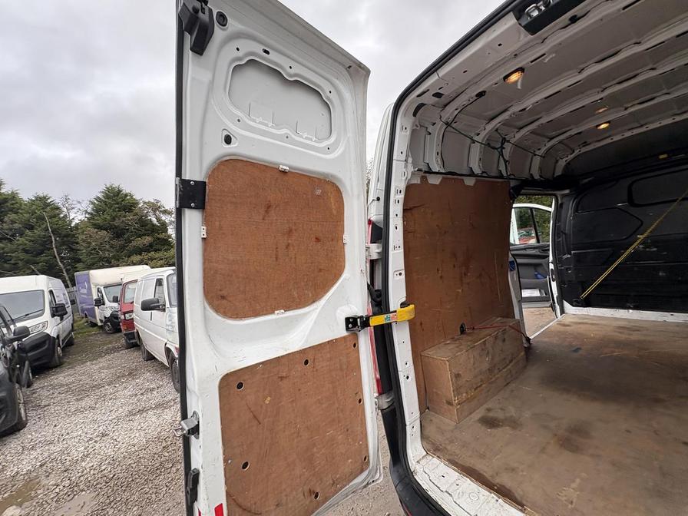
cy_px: 258
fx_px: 278
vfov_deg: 85.7
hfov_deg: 102.1
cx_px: 344
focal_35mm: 14
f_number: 2.2
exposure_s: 1/182
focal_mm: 2.22
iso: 40
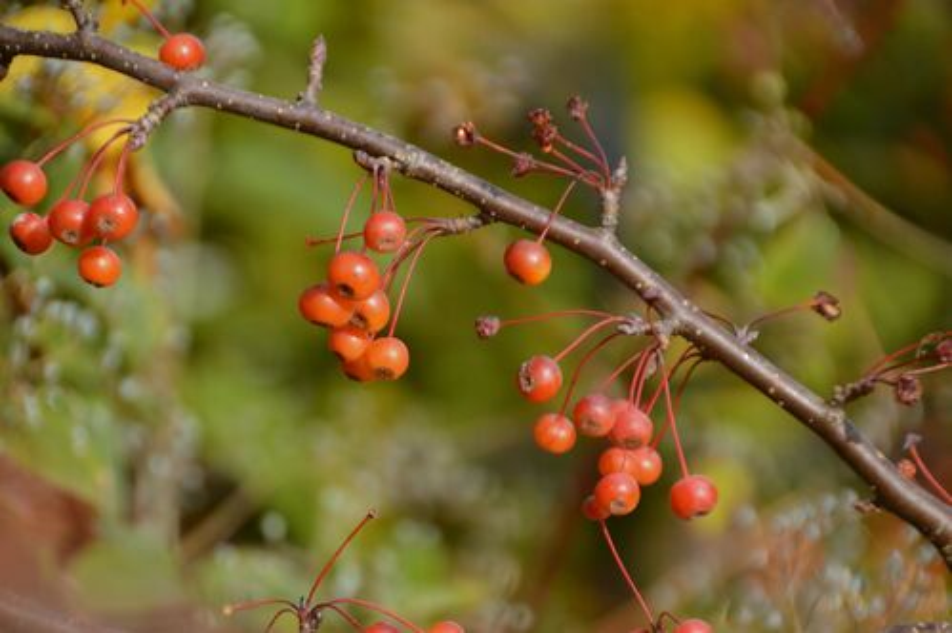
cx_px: 476
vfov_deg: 3.7
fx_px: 9910
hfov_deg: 5.5
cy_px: 316
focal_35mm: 375
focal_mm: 250
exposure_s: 1/250
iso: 200
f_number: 6.3
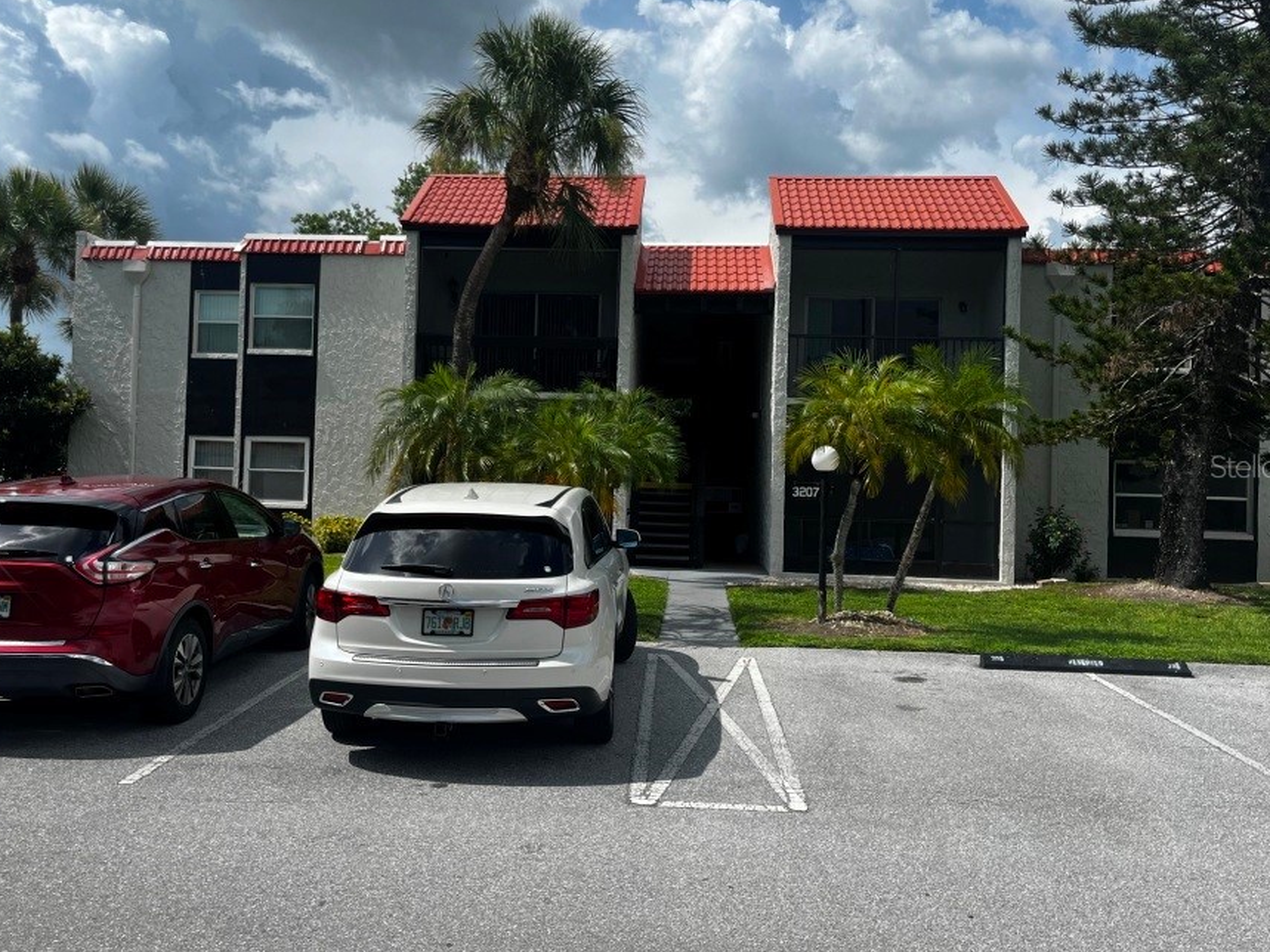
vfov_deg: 45.4
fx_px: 1137
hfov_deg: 58.3
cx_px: 593
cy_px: 466
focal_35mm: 31
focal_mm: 5.1
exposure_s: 1/4310
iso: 50
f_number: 1.6
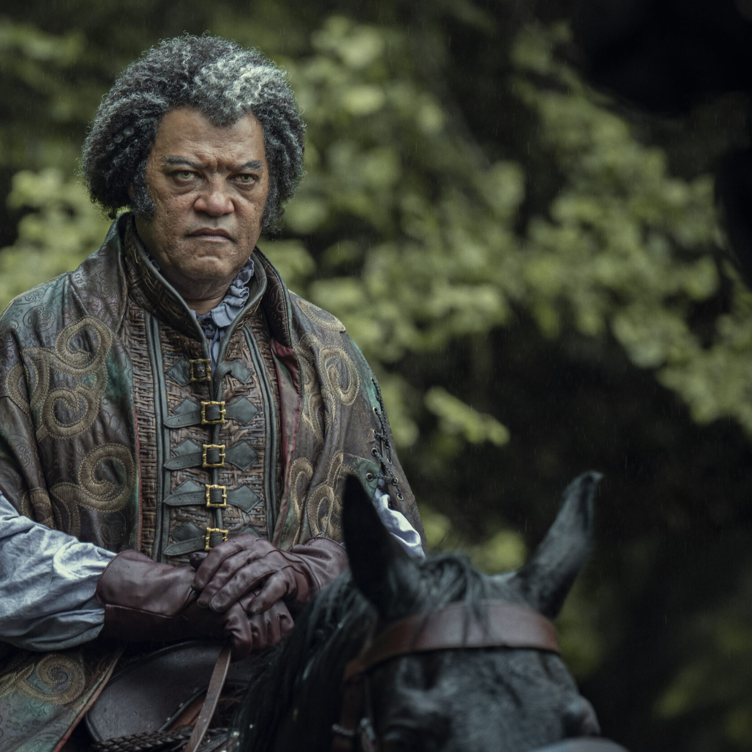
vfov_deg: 5.4
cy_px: 375
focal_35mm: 322
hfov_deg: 5.4
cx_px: 280
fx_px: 7914
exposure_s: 1/320
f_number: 2.8
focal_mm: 165
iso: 500
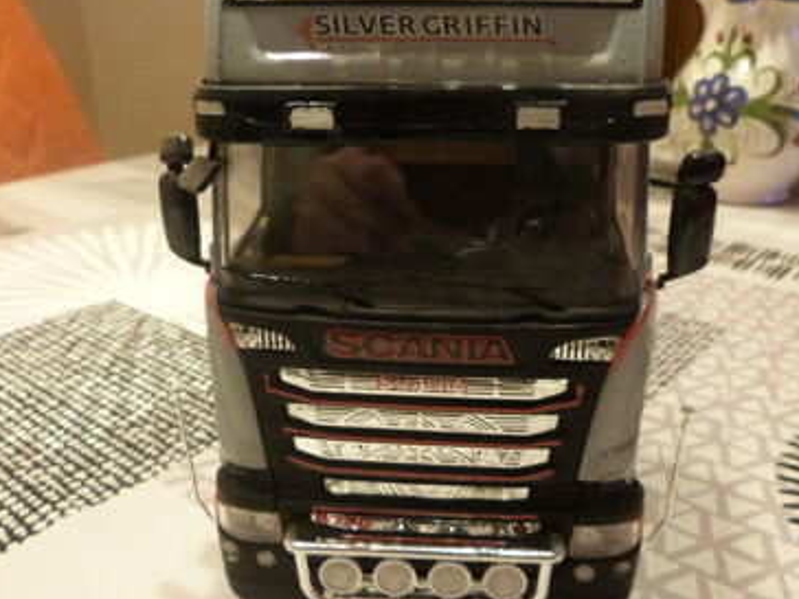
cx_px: 432
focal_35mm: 33
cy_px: 314
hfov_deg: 55.3
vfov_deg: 42.9
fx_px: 762
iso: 400
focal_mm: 4.5
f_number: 2.8
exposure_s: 1/10
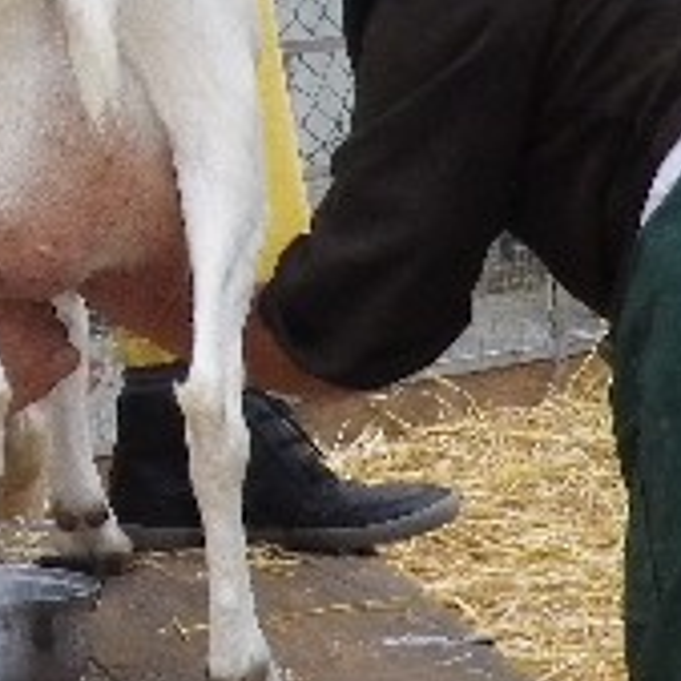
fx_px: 4763
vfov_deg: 8.2
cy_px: 109
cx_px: -77
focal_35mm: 214
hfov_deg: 8.1
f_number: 4.2
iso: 160
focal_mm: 8.2
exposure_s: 1/60
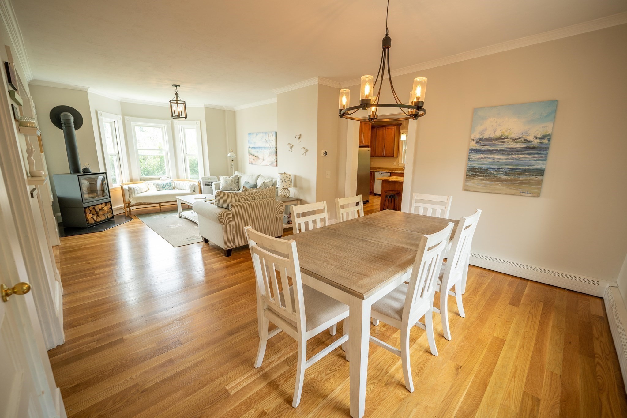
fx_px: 244
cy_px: 209
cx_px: 314
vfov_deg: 81.2
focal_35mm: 14
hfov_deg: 104.3
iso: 100
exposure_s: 1/30
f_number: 3.5
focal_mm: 14
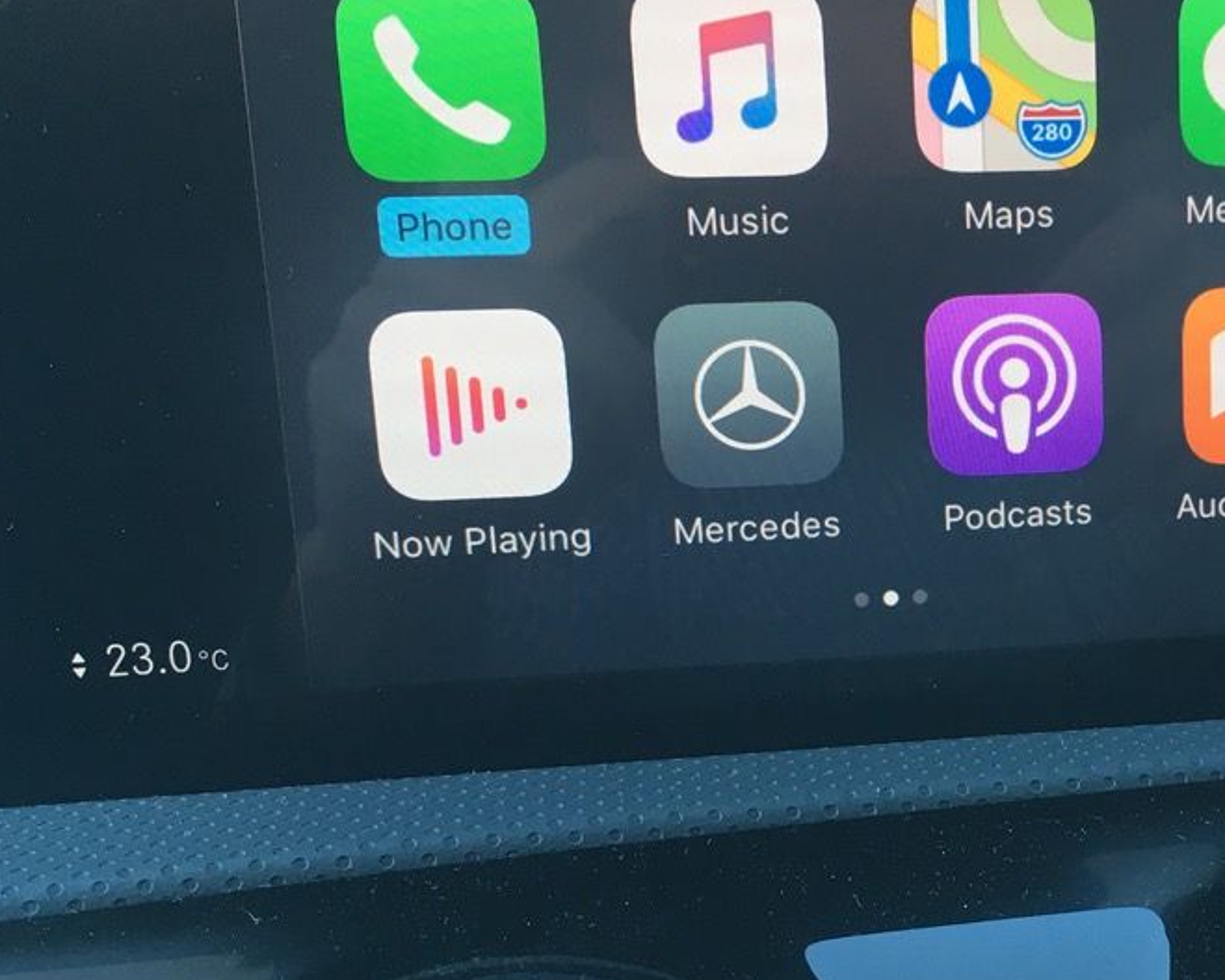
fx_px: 1994
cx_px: 1076
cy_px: 675
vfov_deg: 27.4
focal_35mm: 55
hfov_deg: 32.6
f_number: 2.2
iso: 25
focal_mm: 4.15
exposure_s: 1/40
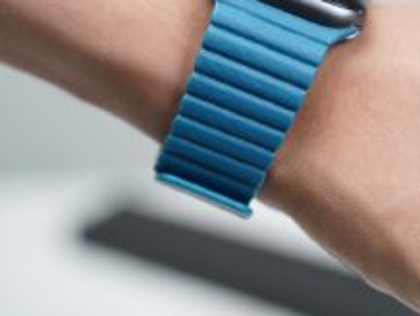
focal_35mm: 97
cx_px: 264
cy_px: 76
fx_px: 1178
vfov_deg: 15.2
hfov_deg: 20.2
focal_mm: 55
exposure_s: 1/100
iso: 3200
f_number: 4
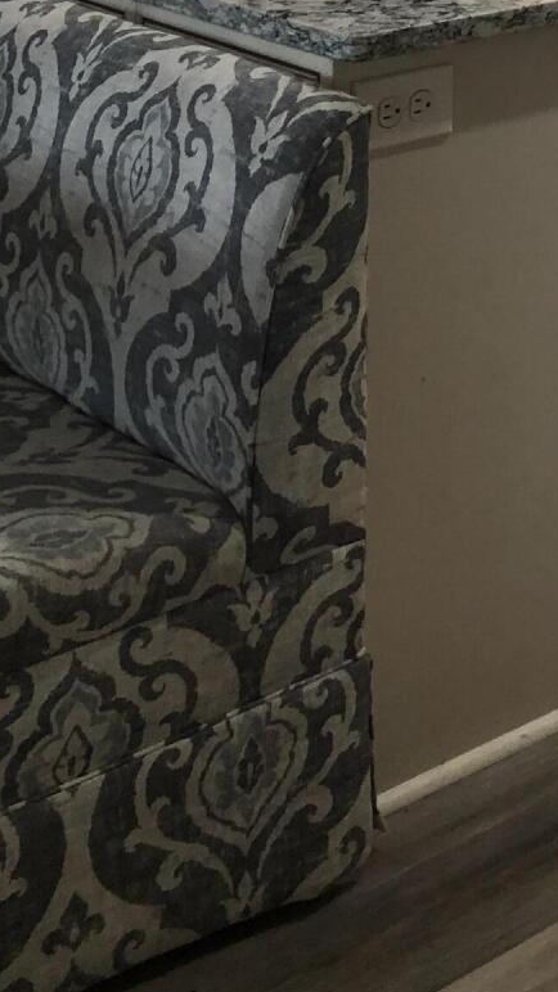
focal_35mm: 79
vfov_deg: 24.4
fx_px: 2079
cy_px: -191
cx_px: 932
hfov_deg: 13.9
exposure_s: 1/24
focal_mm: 3.99
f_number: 1.8
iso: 32
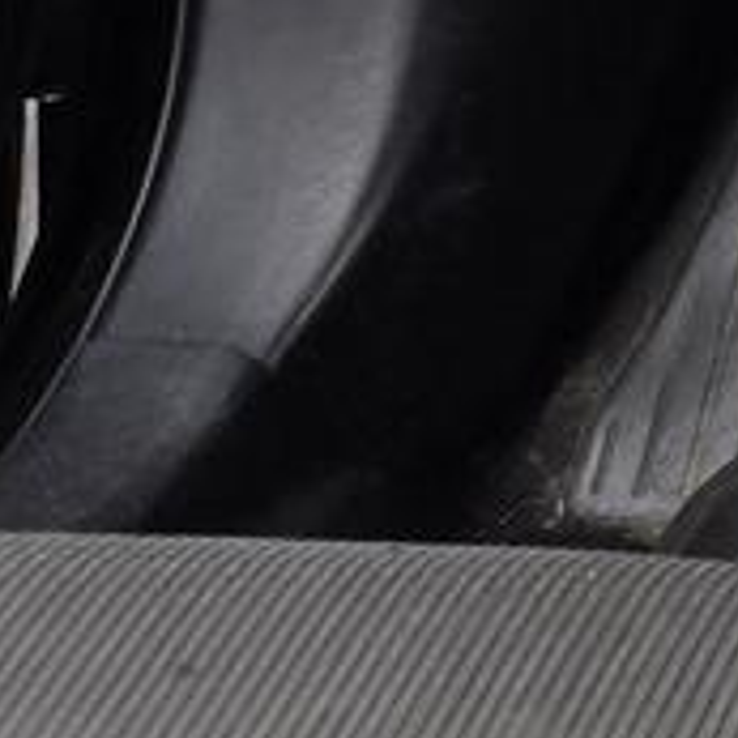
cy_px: -734
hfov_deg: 9.2
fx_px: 3618
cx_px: 2235
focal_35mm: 150
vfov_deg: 10.7
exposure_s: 1/391
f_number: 1.8
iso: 25
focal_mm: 5.4
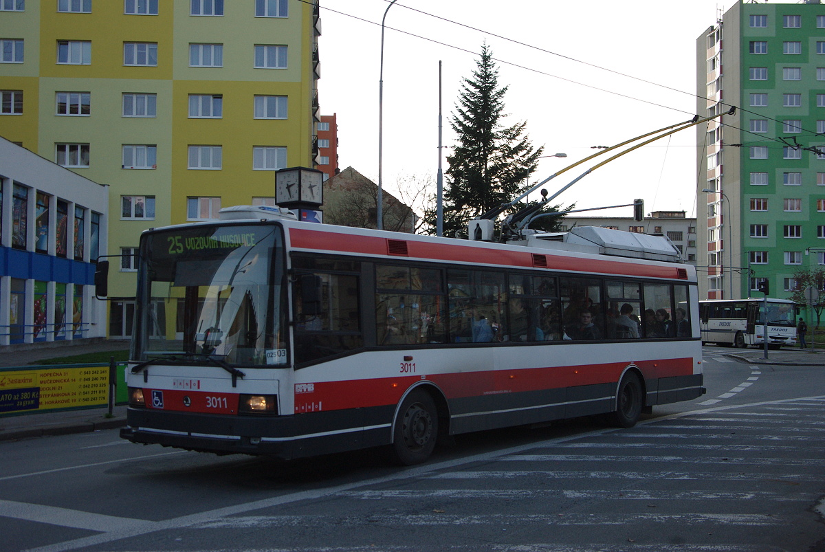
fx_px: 986
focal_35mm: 43
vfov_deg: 31.3
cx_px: 412
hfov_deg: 45.4
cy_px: 276
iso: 400
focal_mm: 29
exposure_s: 1/500
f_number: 6.3
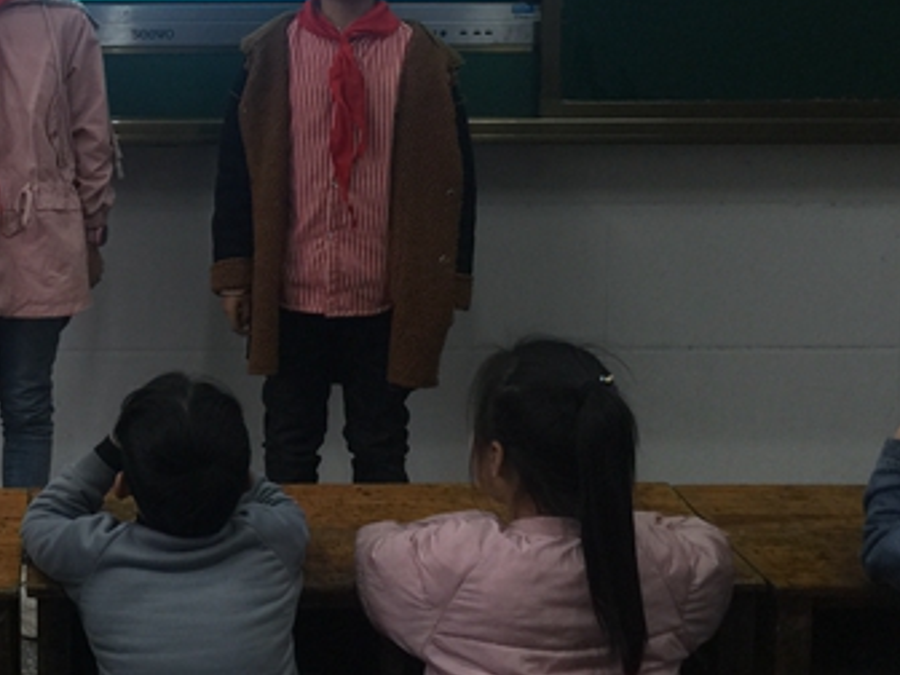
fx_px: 1794
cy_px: 145
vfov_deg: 21.1
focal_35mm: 69
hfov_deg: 27.1
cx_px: 80
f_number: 2.2
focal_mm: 4.15
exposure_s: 1/15
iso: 32
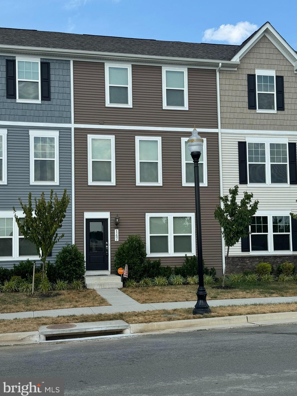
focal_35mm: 49
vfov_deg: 38.9
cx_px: 150
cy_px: 197
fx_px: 561
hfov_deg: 29.7
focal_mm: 6.76
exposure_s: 1/2959
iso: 64
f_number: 1.78
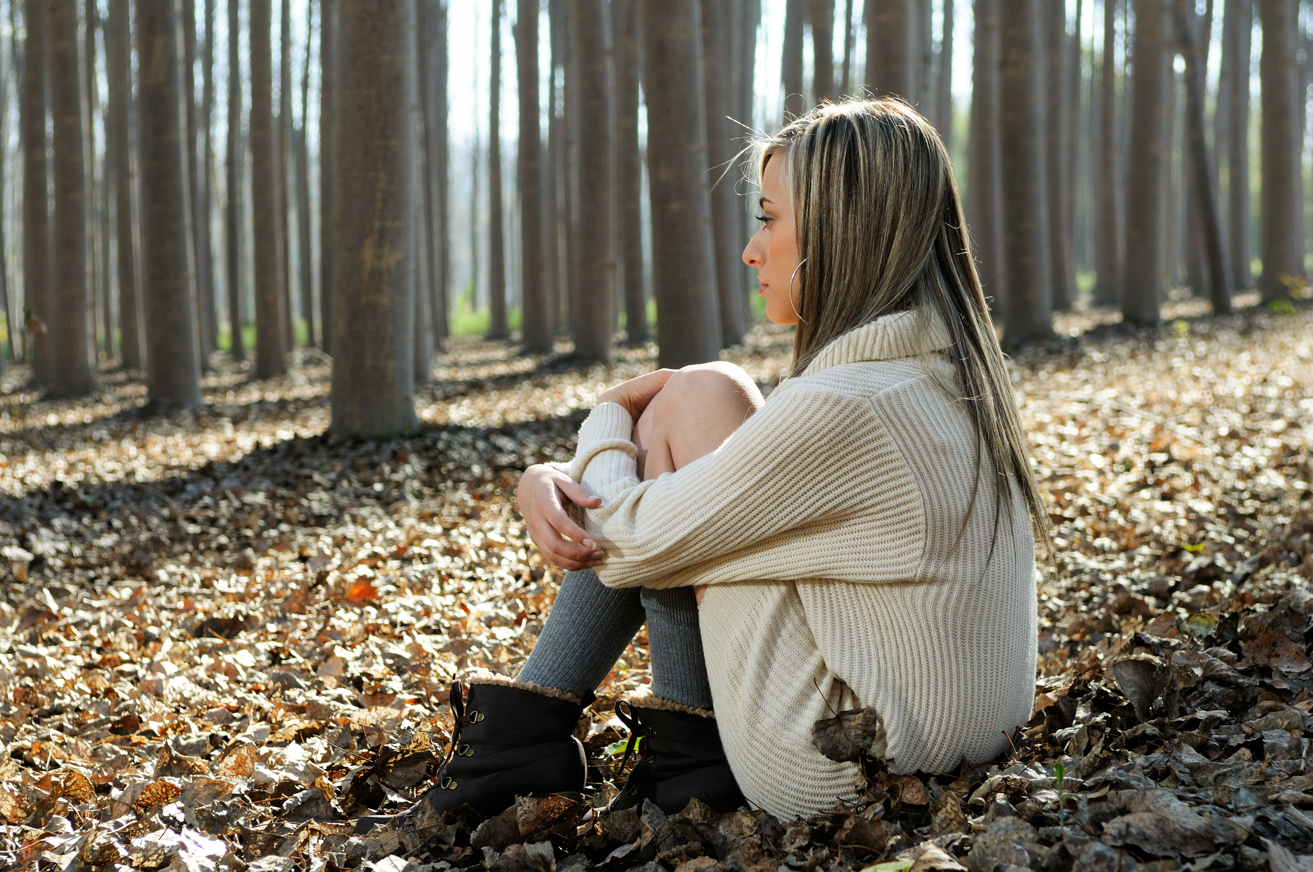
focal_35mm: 82
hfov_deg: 24.6
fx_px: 3005
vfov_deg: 16.5
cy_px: 436
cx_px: 656
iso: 200
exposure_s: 1/250
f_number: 5
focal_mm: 55
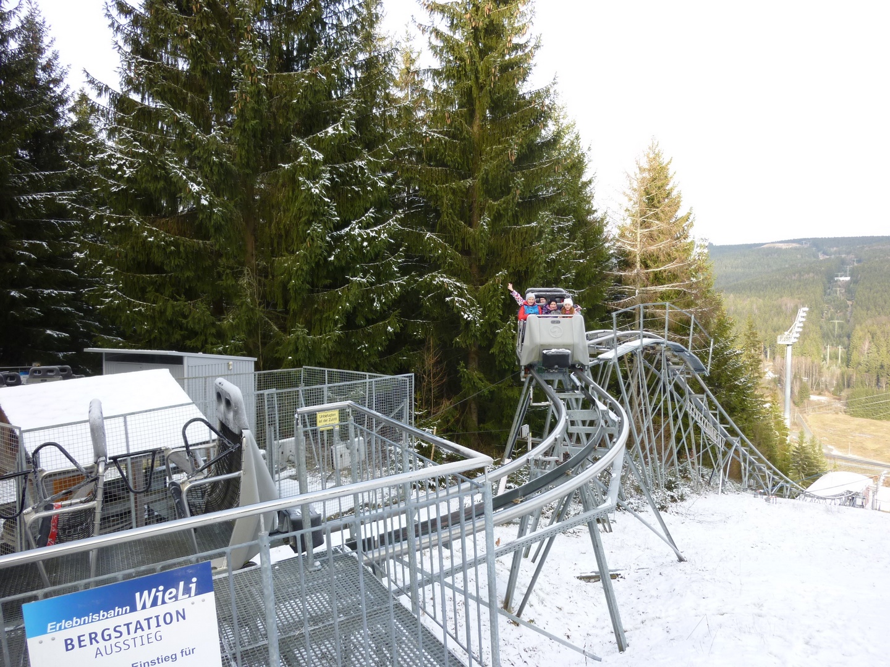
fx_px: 643
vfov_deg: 54.9
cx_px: 445
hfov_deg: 69.4
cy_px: 334
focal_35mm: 25
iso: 80
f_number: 3.3
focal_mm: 4.5
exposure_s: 1/100
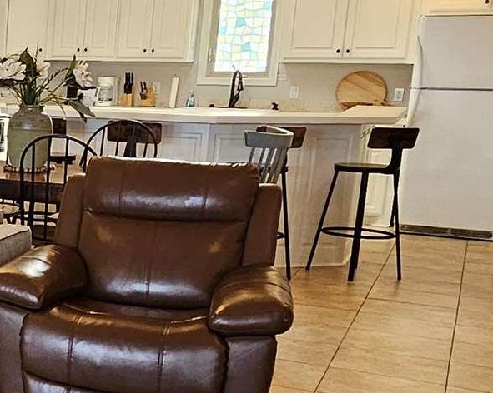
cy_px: 267
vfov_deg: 23.0
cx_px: -299
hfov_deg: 22.2
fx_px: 962
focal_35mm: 66
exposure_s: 1/60
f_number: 2.2
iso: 160
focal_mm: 2.2
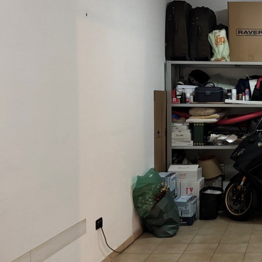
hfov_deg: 28.8
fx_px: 454
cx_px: 297
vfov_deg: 32.2
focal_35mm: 53
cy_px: 116
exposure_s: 1/33
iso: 640
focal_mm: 5.96
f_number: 1.6
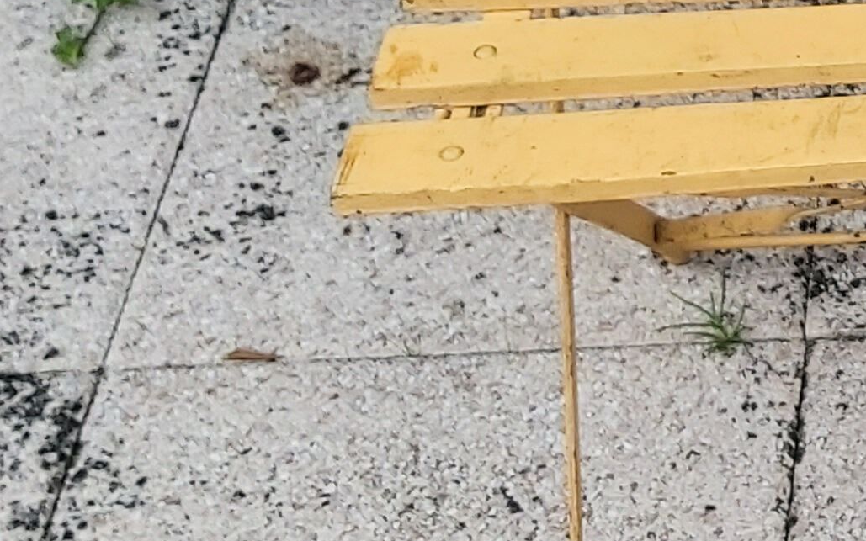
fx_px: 2549
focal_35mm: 108
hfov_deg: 17.6
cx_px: 1245
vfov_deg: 11.7
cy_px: -200
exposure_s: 1/583
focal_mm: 3.92
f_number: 1.7
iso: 64
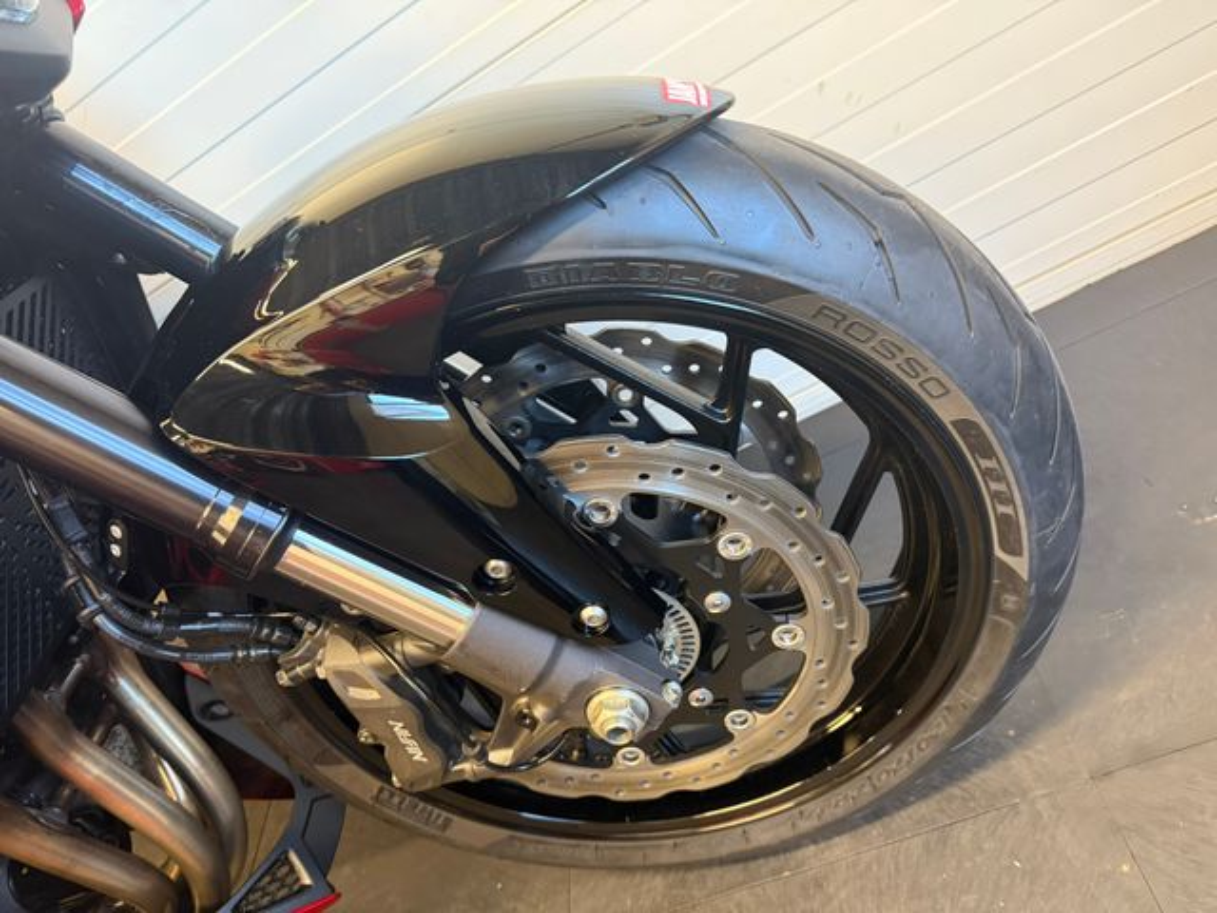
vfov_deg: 56.8
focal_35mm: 24
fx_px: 844
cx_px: 608
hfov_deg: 71.6
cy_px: 456
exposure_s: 1/50
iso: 500
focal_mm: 6.76
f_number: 1.78
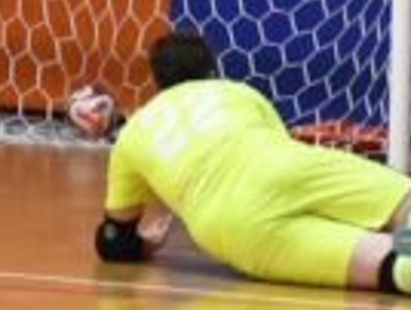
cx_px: 233
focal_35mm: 524
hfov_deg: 3.8
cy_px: -52
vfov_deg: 2.8
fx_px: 6233
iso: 10000
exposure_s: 1/640
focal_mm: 70
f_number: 4
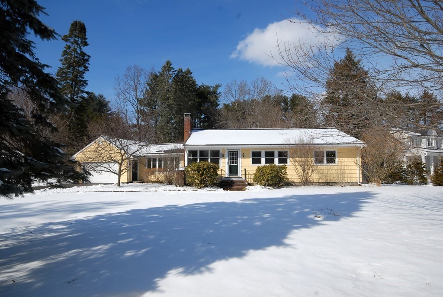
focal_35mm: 20
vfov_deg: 63.3
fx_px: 240
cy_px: 148
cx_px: 222
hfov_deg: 85.4
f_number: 11
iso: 100
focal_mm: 13
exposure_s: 1/160
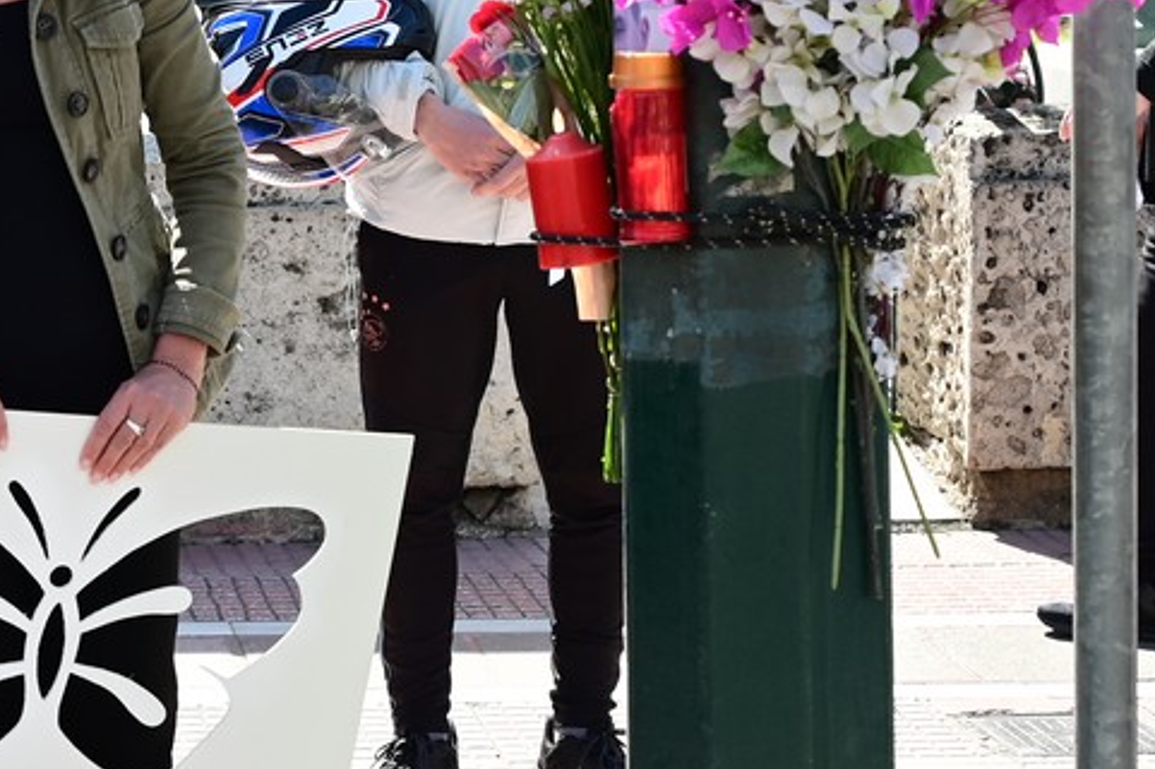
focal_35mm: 123
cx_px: 175
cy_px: 482
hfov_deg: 16.5
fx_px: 3943
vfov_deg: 11.1
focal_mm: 37
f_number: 4
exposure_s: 1/320
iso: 100
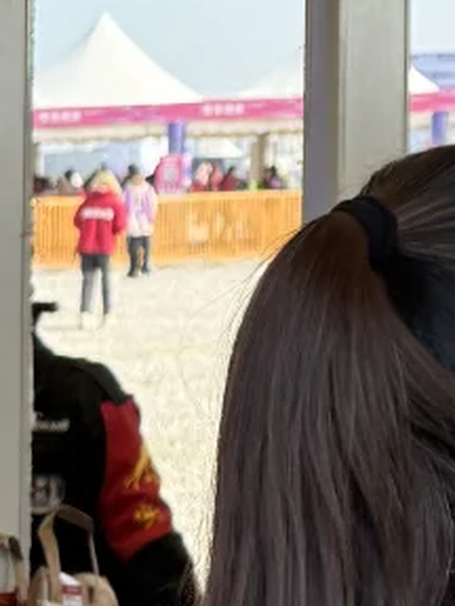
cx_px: 784
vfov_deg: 15.9
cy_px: -74
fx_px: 2103
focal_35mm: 120
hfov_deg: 11.6
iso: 100
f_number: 1.78
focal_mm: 6.76
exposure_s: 1/2169
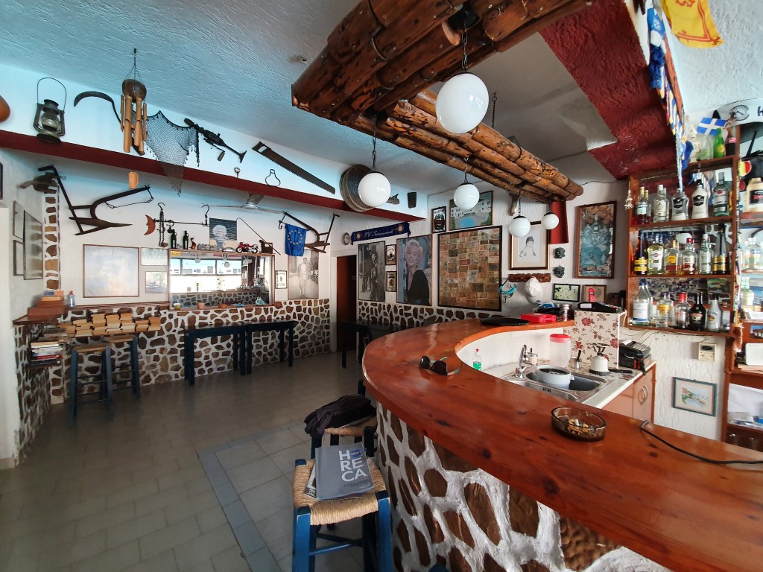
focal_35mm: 13
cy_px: 286
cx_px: 382
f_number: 2.2
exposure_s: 1/50
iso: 160
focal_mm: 1.8
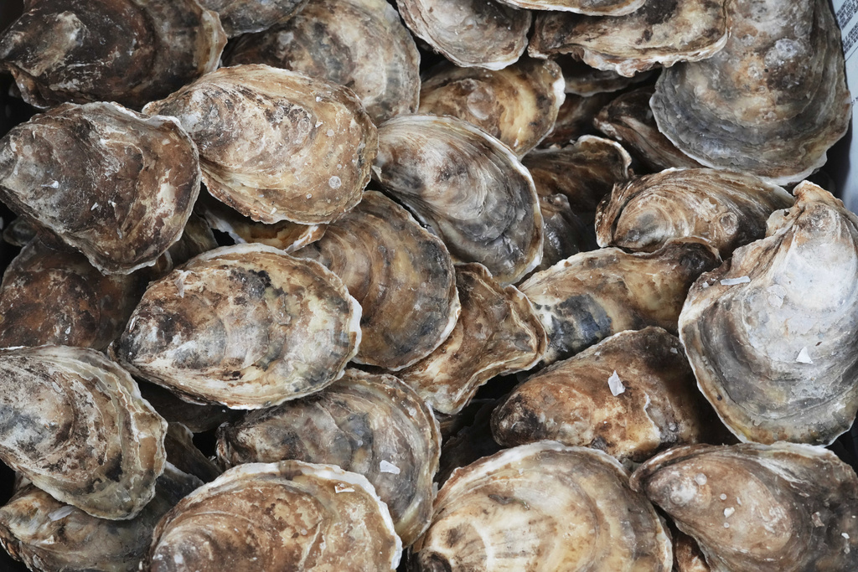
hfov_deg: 39.6
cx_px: 429
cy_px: 286
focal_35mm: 50
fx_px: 1192
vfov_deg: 27.0
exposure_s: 1/80
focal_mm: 50
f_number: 7.1
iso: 4000
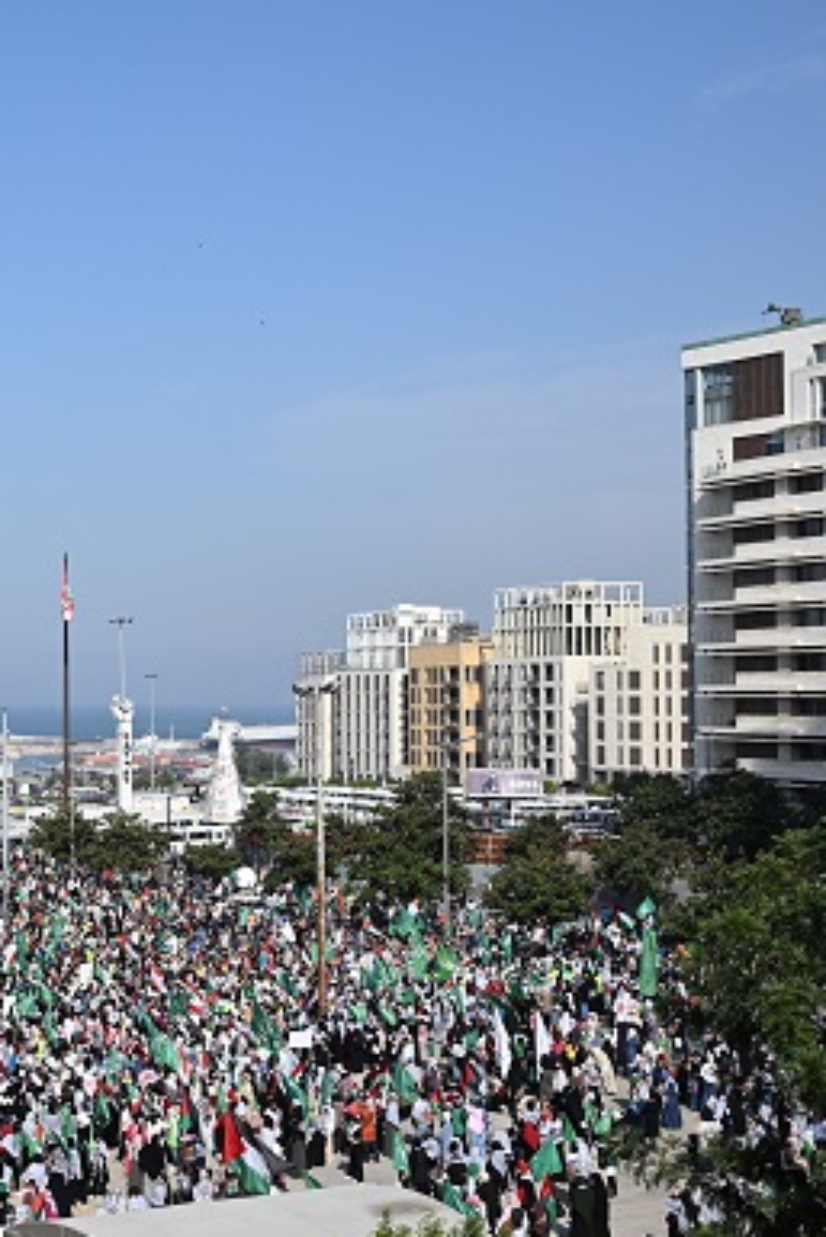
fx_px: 1849
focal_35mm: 54
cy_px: 633
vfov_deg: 37.0
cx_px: -74
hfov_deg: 23.7
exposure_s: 1/1250
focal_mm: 34.5
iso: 800
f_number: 11
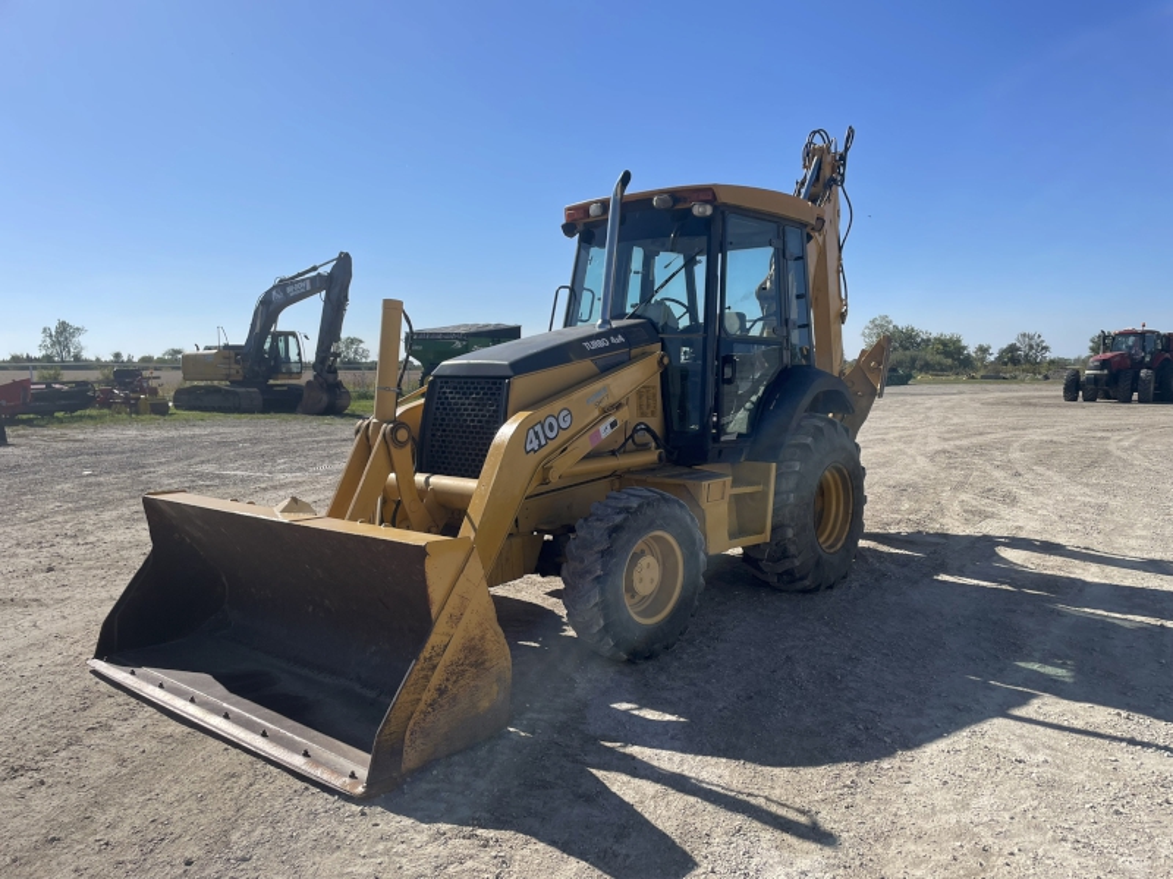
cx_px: 586
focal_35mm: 26
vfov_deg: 53.1
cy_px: 440
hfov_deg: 67.3
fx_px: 881
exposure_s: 1/4464
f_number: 1.6
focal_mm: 4.2
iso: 32
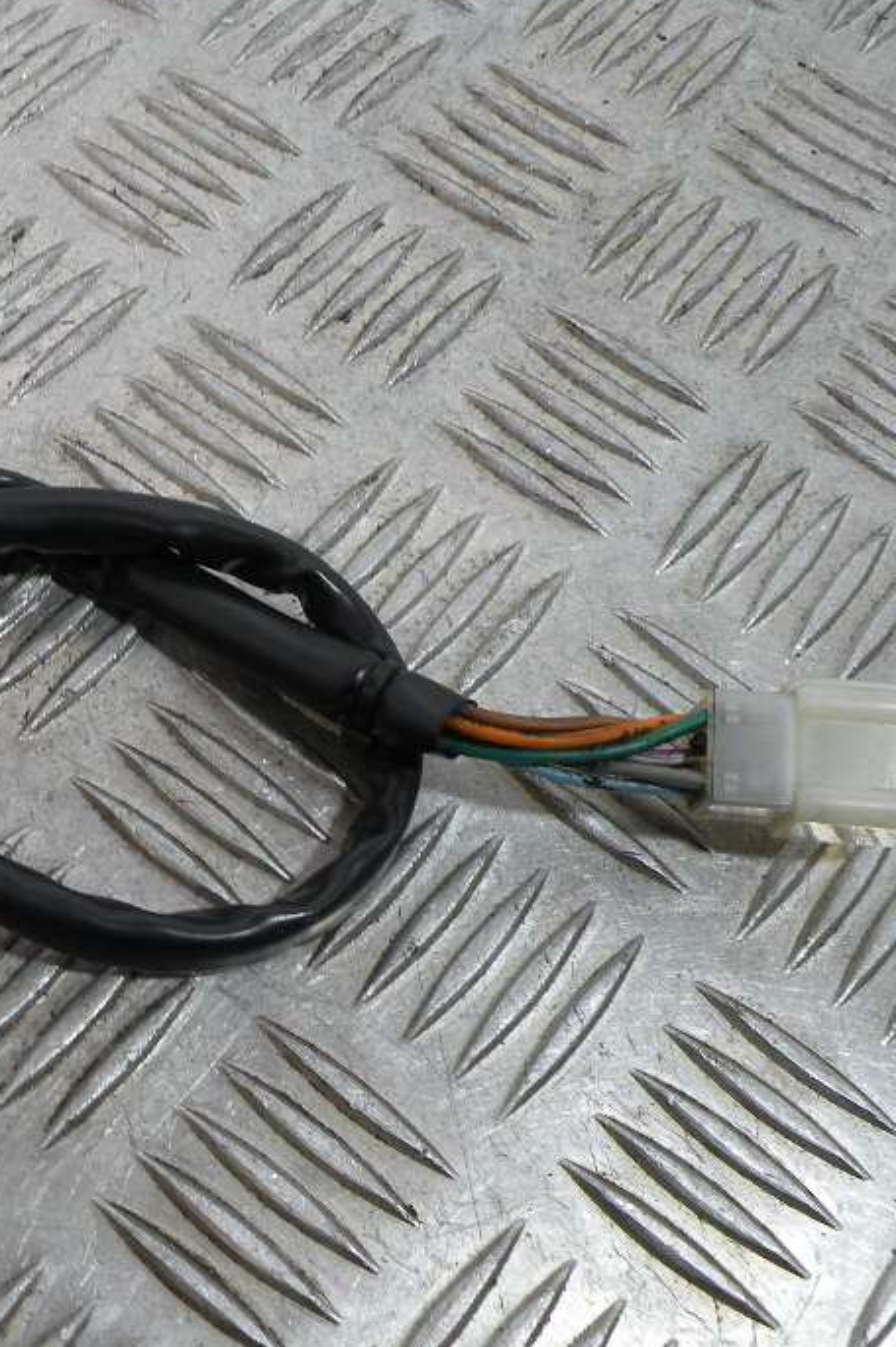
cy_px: 602
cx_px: 145
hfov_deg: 30.9
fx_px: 1569
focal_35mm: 42
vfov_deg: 46.3
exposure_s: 1/63
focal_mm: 4.7
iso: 64
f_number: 3.2
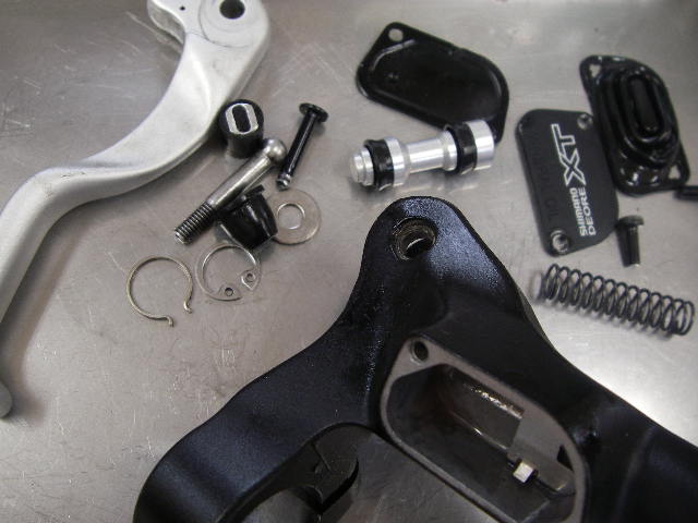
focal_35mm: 38
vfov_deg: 37.7
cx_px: 349
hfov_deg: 49.0
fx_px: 766
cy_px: 262
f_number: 3.3
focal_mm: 6.3
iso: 160
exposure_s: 1/30
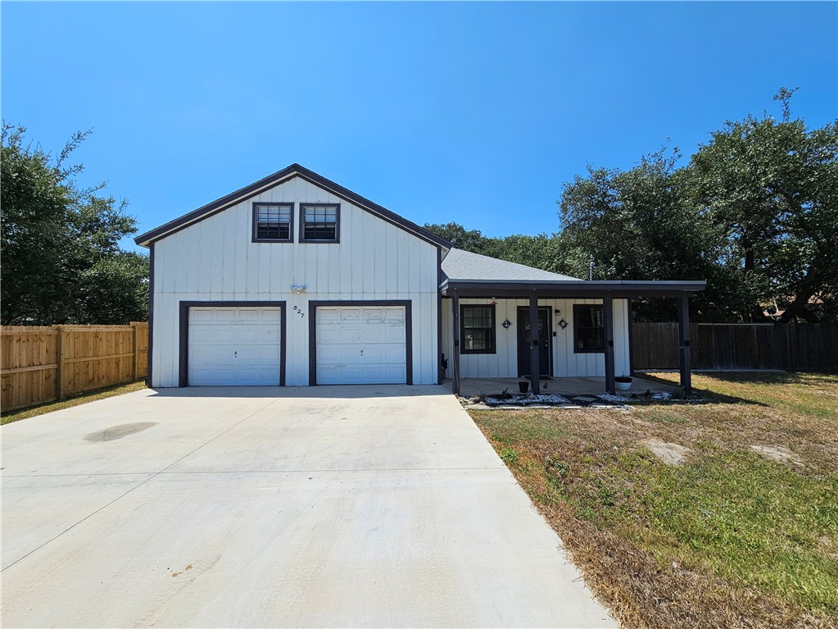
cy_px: 314
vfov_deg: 89.9
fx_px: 315
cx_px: 419
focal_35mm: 13
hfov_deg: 106.2
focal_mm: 2.2
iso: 50
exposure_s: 1/3333
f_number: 2.2
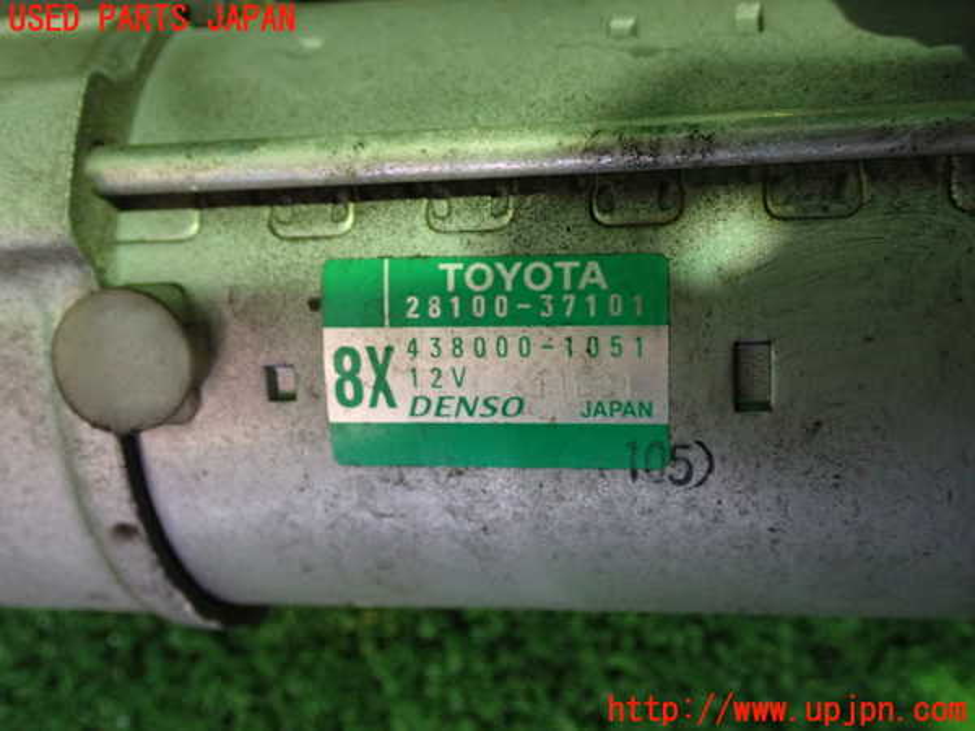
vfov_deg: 32.9
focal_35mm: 44
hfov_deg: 42.9
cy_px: 366
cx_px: 488
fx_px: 1239
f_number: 2.9
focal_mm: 7.84
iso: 800
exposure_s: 1/15
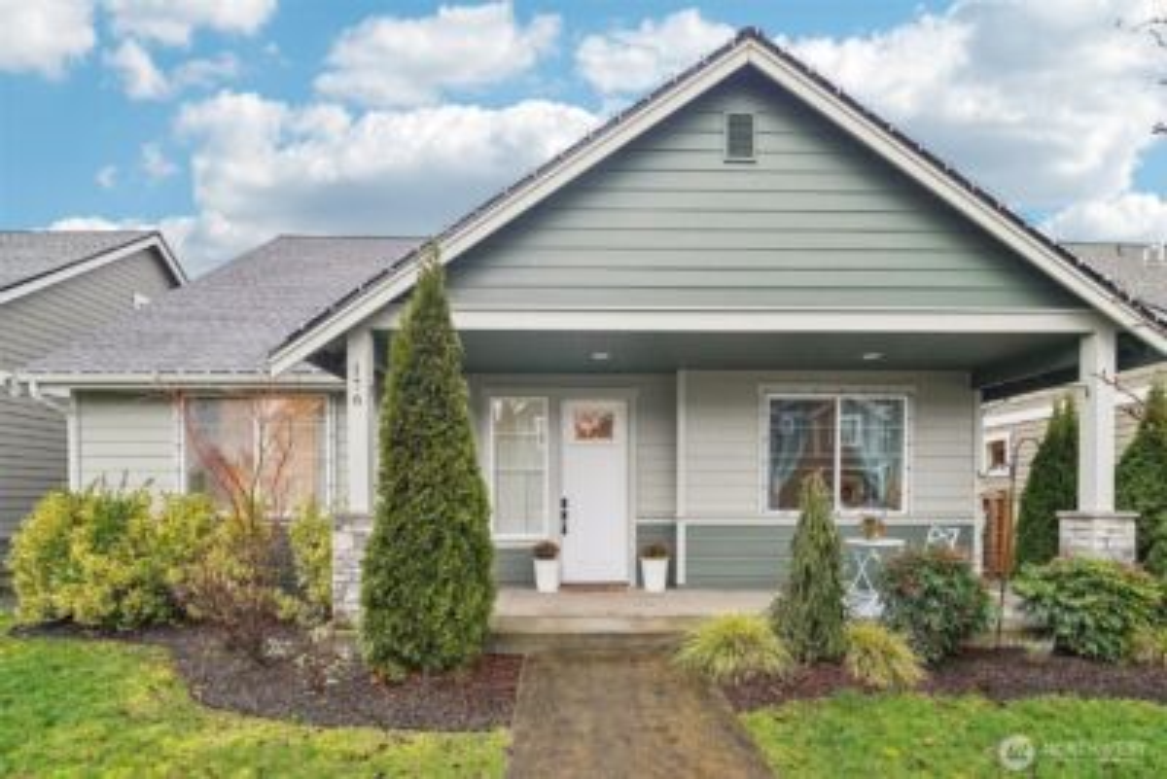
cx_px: 584
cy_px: 390
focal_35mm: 16
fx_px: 519
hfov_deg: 96.7
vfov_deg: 73.8
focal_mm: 16
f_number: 8
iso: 1600
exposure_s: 1/25
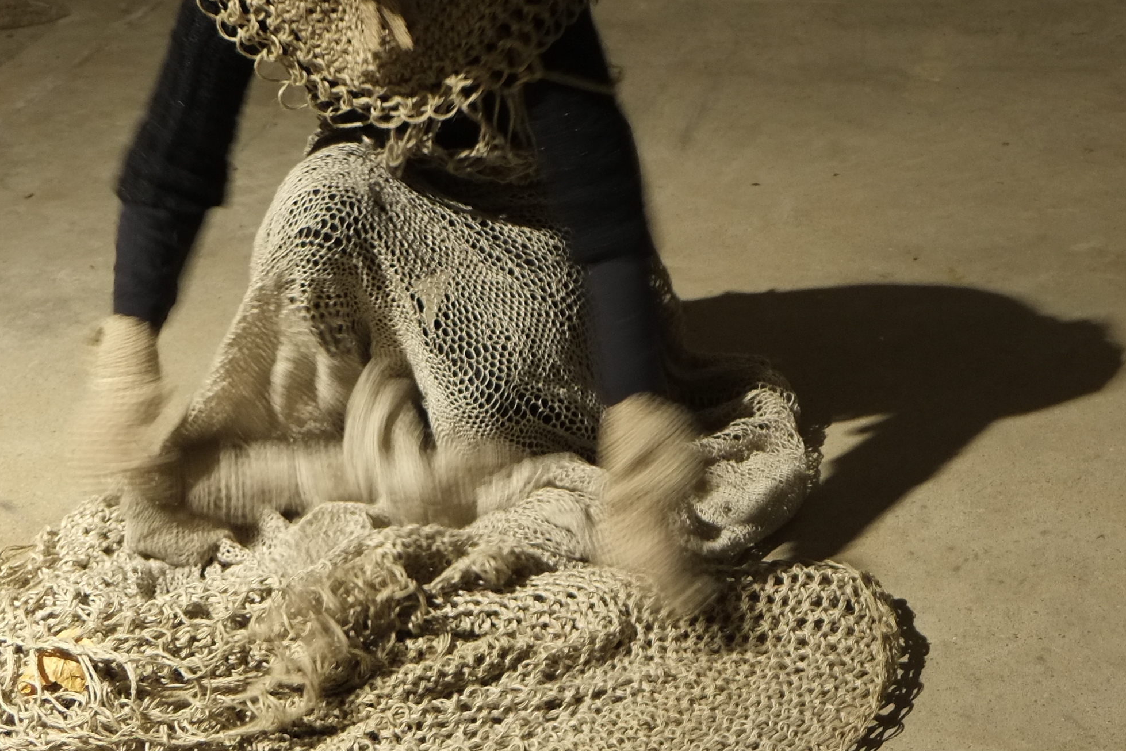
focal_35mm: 90
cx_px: 1108
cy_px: 54
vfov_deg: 15.0
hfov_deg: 21.8
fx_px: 2815
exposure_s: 1/20
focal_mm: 24.3
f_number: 3.2
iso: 800
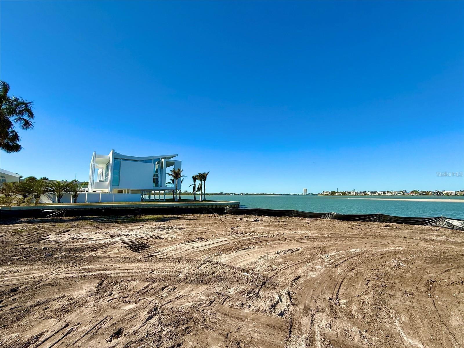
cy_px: 174
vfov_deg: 85.7
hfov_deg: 102.1
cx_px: 232
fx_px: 188
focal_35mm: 14
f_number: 2.2
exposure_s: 1/2717
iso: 50
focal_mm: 2.22
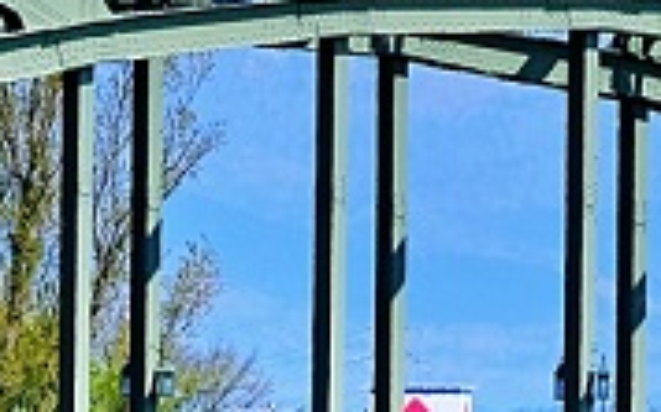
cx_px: 609
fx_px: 24538
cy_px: 143
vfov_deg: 1.0
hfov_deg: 1.5
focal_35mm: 1363
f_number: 11
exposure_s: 1/200
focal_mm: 132
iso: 100
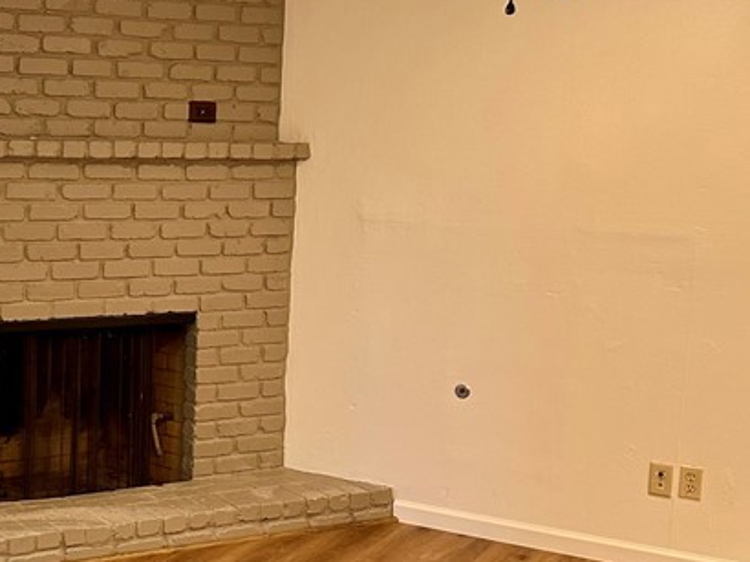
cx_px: 66
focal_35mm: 60
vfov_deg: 24.4
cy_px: 309
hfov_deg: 30.7
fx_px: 1299
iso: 200
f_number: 1.78
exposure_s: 1/60
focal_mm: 6.86
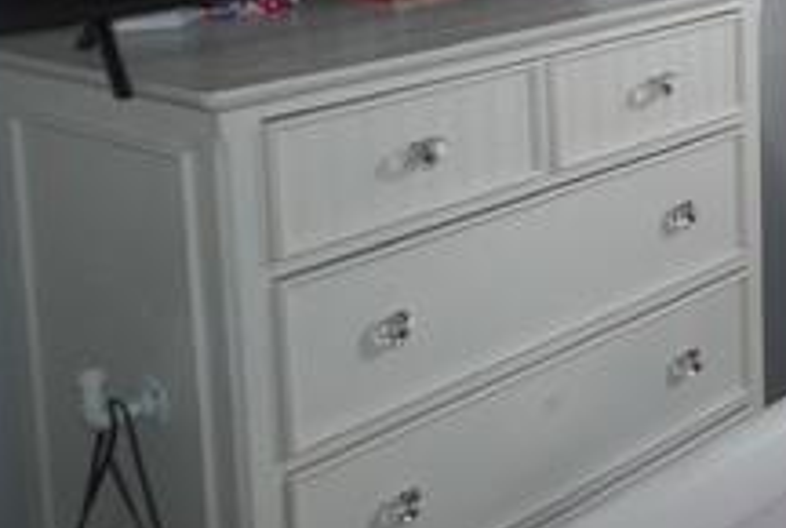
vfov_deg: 18.5
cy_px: -69
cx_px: 1132
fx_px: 1553
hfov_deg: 23.5
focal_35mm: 71
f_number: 3.5
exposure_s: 1/60
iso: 250
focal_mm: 16
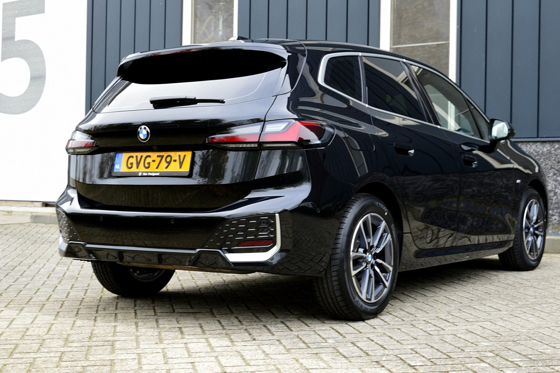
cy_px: 186
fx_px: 840
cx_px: 280
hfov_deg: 36.9
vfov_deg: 25.1
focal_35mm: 54
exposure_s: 1/60
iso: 800
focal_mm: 36
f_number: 8
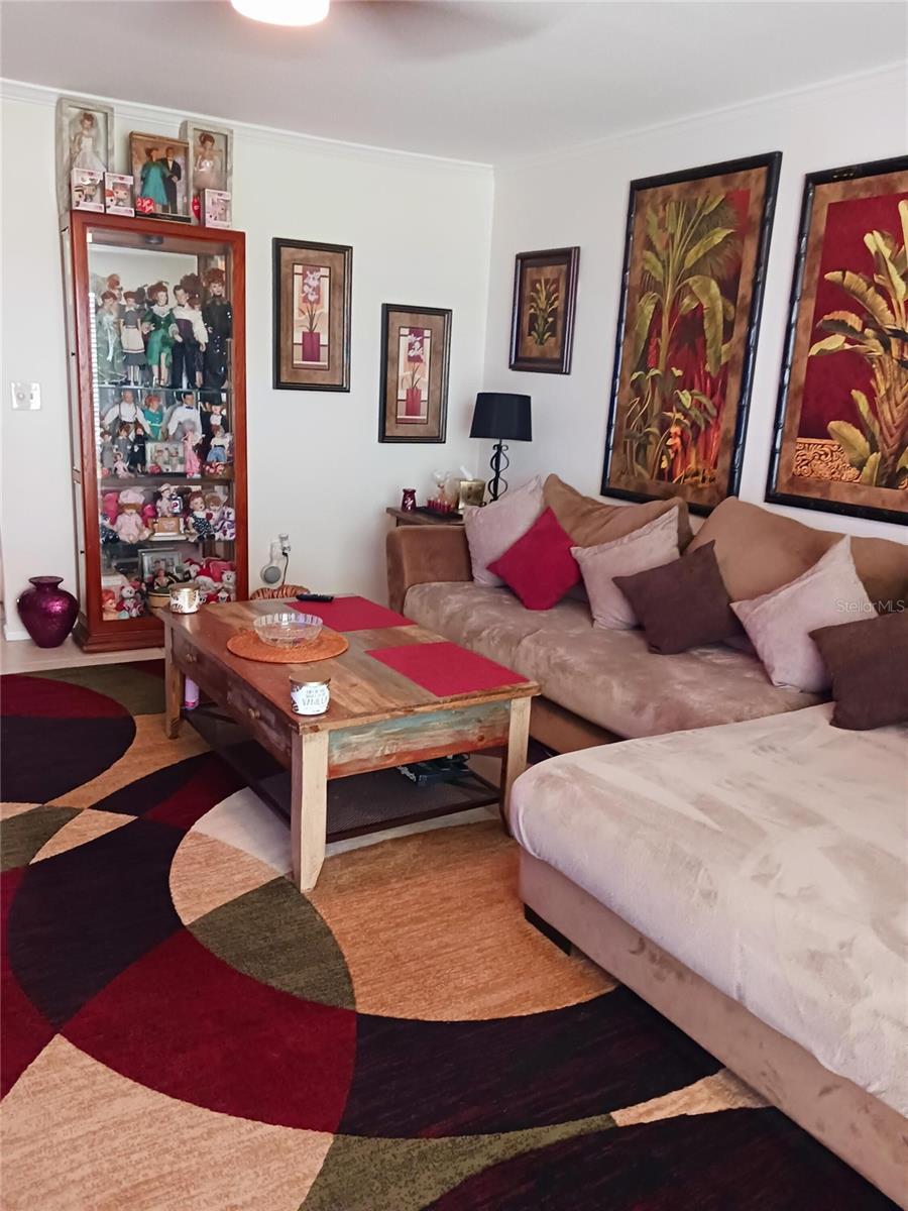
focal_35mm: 27
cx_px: 454
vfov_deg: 65.3
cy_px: 606
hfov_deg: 51.4
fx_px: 944
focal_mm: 4
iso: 800
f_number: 1.8
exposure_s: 1/15
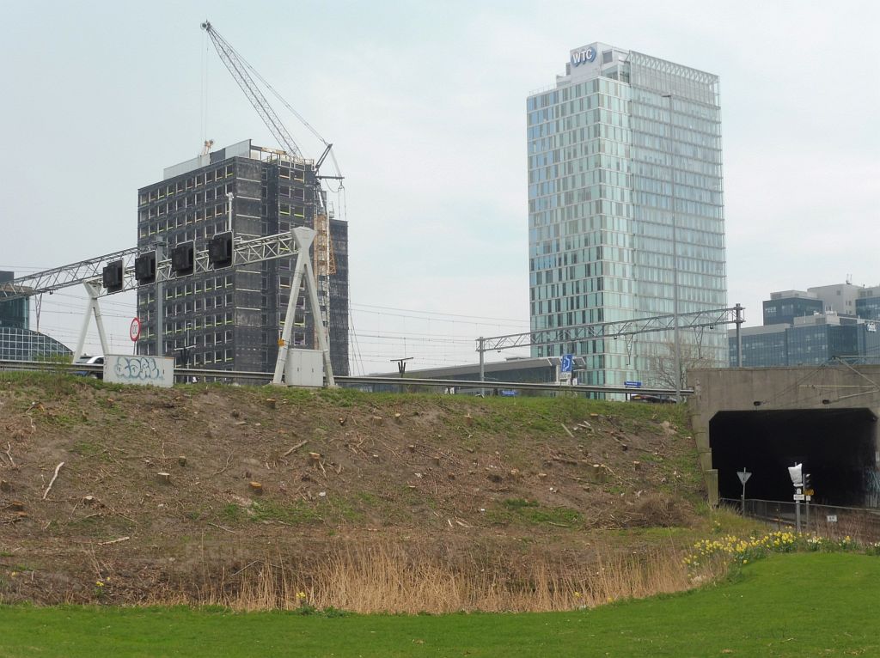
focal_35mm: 58
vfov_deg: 25.2
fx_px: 1473
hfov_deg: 33.3
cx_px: 440
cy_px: 329
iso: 100
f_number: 6.3
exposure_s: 1/250
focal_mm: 10.3
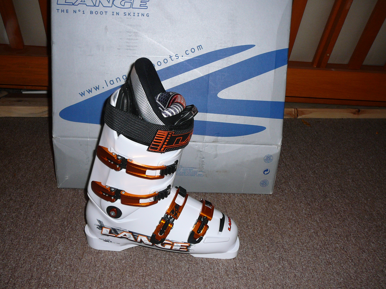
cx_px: 193
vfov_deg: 37.7
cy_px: 144
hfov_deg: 49.0
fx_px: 424
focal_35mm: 38
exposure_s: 1/30
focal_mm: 5.6
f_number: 3
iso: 80
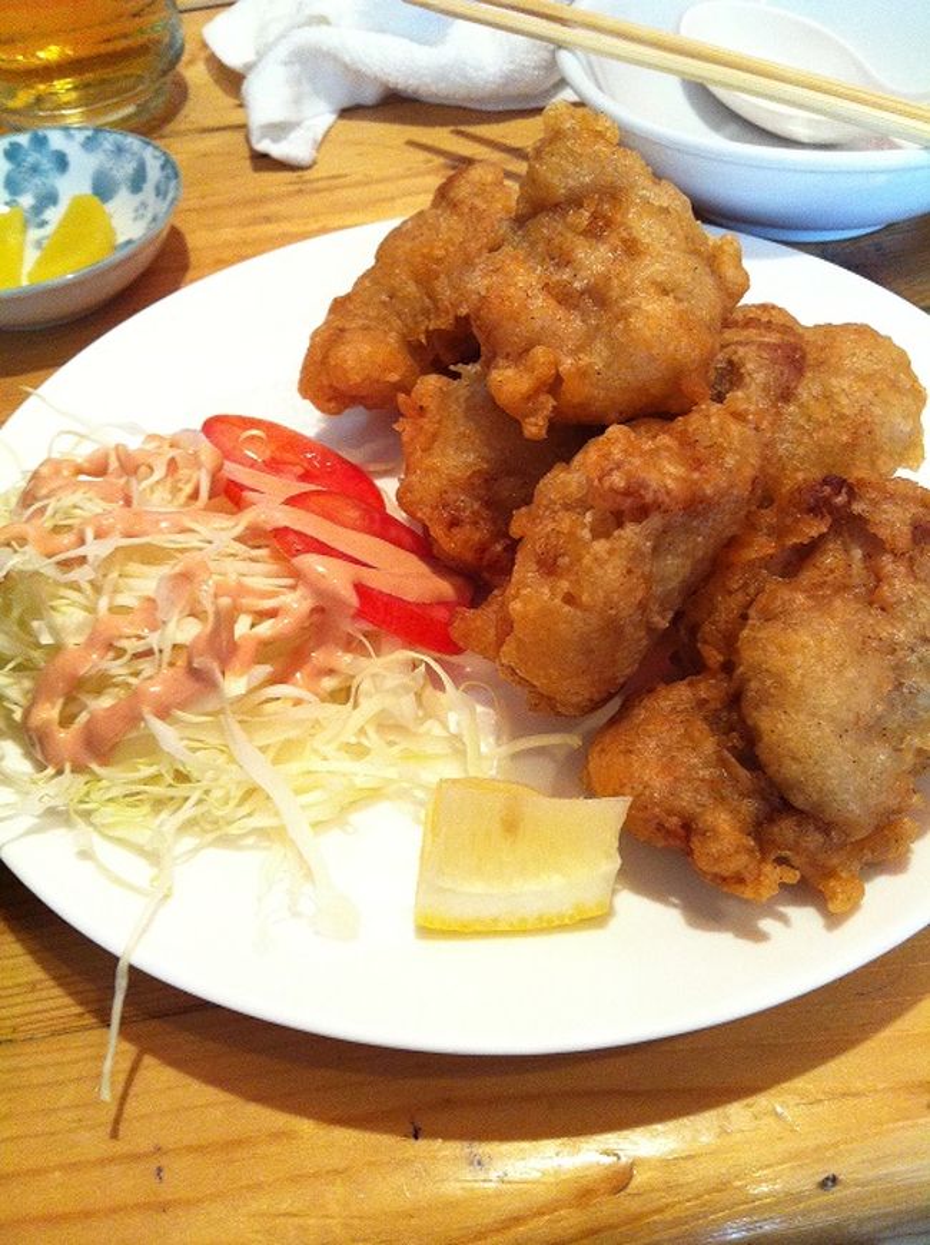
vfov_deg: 52.7
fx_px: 1257
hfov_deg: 40.6
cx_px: 465
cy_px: 622
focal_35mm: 35
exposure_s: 1/15
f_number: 2.8
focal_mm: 3.85
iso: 250
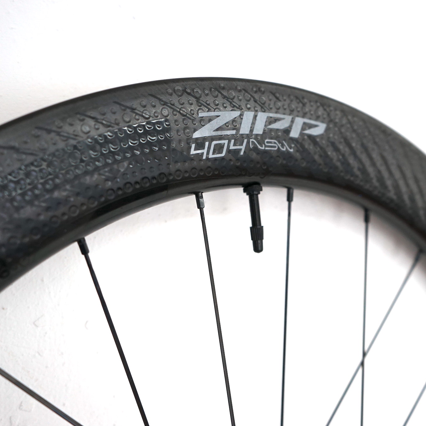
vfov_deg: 41.9
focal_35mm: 40
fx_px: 557
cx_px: 243
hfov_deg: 41.8
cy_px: 214
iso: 640
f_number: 4
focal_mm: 31
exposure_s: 1/60
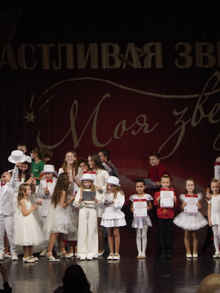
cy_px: 146
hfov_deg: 9.7
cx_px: 41
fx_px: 1288
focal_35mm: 152
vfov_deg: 13.0
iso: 1000
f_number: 2.8
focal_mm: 70
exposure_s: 1/500
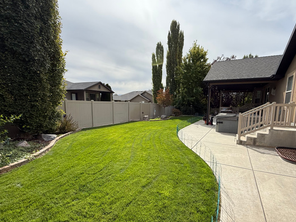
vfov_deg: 74.5
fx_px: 145
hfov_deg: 90.5
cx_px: 167
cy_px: 123
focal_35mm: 17
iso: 50
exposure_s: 1/1961
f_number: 2.2
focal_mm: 2.22
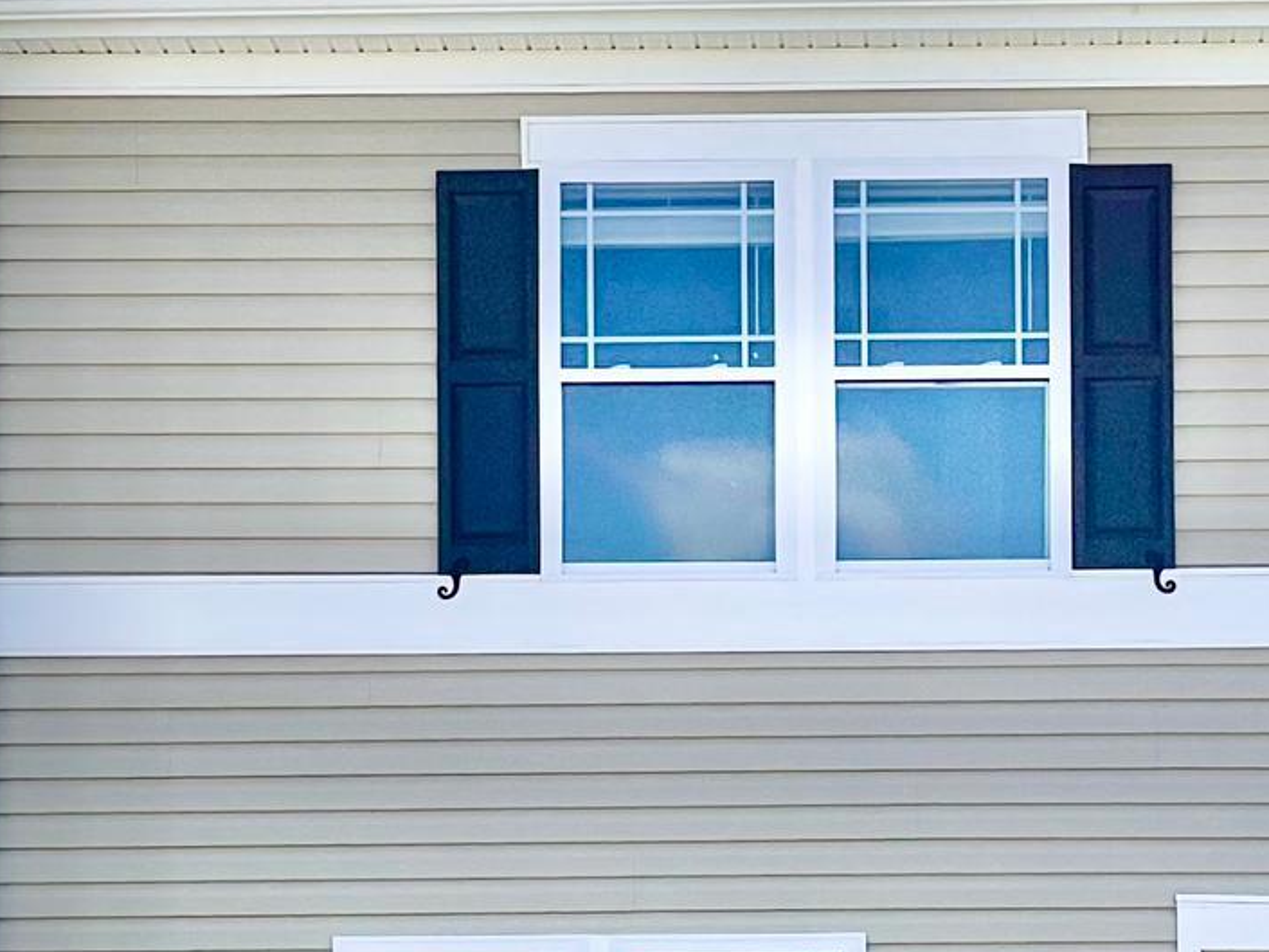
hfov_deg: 13.1
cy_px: 509
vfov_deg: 9.8
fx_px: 5537
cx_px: 874
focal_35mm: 151
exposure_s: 1/1653
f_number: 2
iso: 25
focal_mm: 6
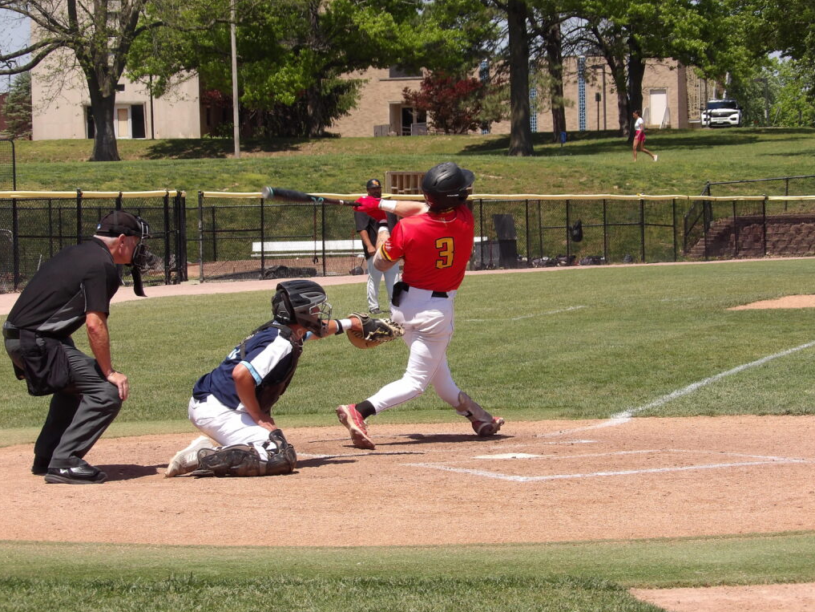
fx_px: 3391
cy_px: 307
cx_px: 405
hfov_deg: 13.7
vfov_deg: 10.3
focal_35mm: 144
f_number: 4.3
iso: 100
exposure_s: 1/666
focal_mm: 25.6
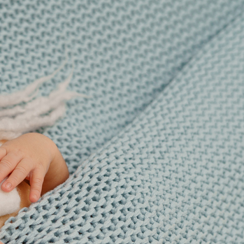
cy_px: 130
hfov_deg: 11.3
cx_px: -159
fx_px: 1164
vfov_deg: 12.0
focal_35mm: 146
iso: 320
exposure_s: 1/200
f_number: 3.5
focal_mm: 50
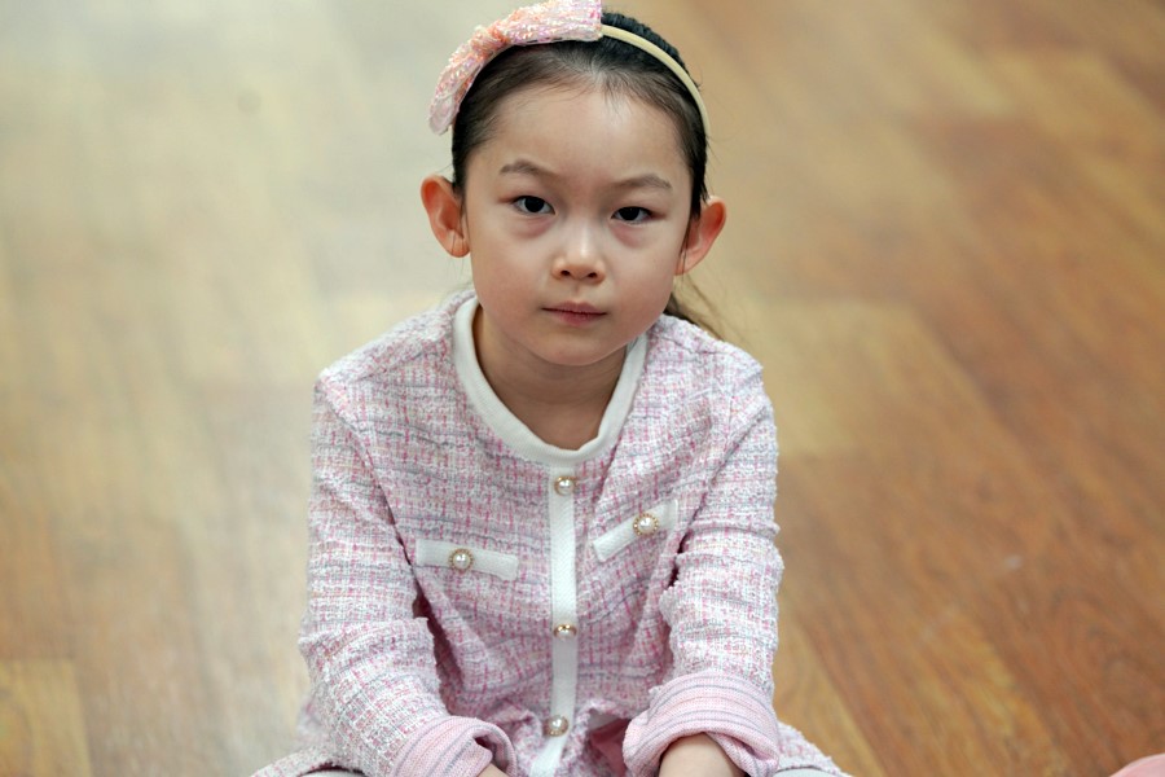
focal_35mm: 144
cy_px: 388
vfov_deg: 9.5
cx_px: 582
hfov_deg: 14.3
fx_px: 4660
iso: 1000
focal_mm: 144
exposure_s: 1/160
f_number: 4
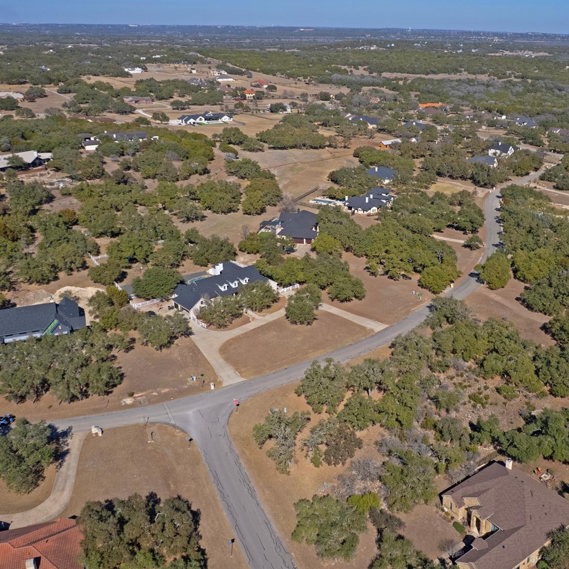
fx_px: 614
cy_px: 274
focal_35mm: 33
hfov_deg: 48.8
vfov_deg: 49.7
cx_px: 384
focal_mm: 8.38
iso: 110
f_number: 2.8
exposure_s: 1/4000
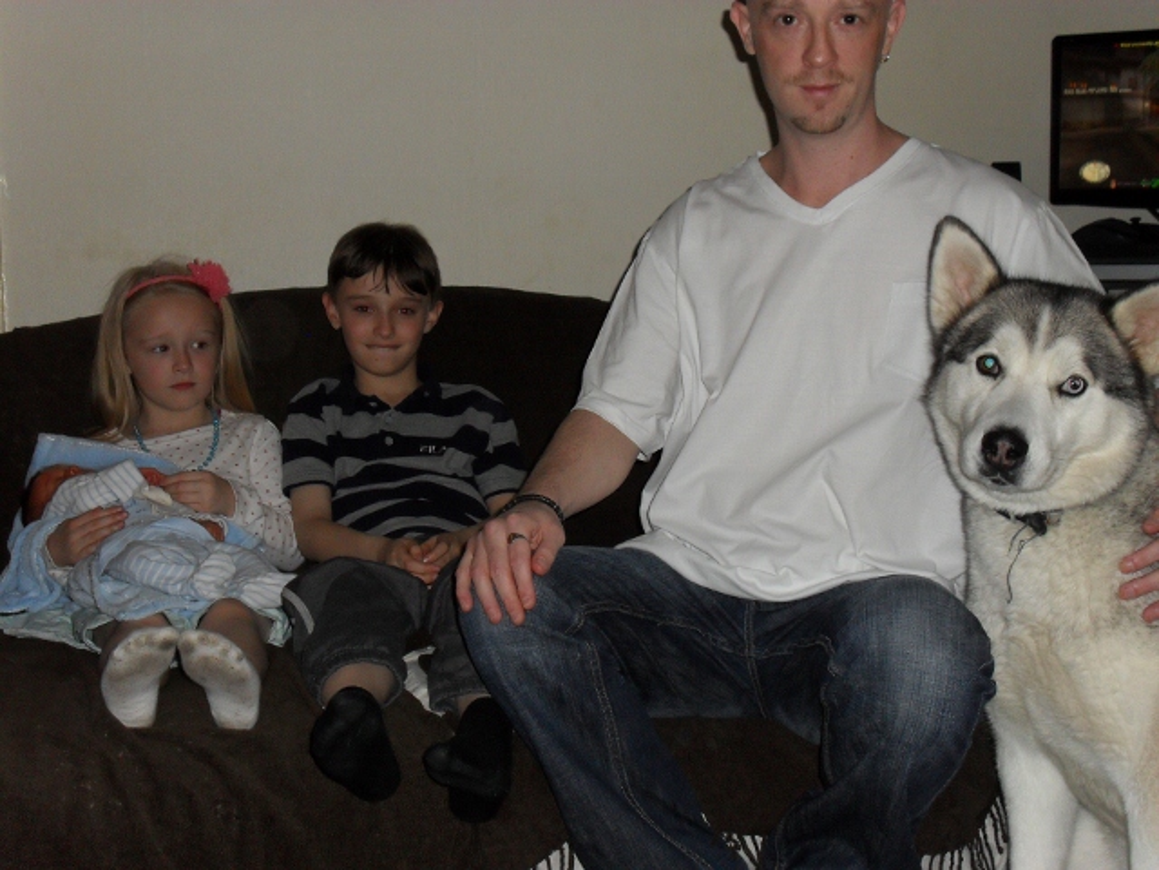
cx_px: 580
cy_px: 435
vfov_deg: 29.7
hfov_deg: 38.9
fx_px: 1641
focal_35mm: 49
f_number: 3.9
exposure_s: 1/45
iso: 200
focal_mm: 8.7
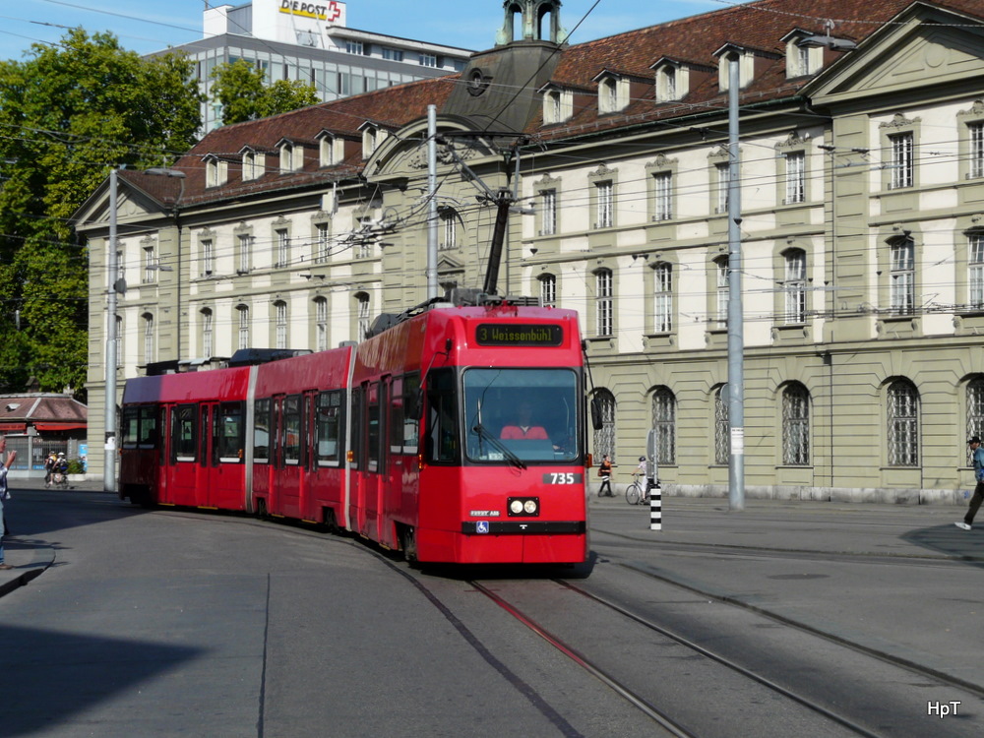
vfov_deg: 21.3
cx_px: 492
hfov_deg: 28.2
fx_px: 1961
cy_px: 369
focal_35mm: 69
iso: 100
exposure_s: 1/500
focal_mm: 11.4
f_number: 5.6
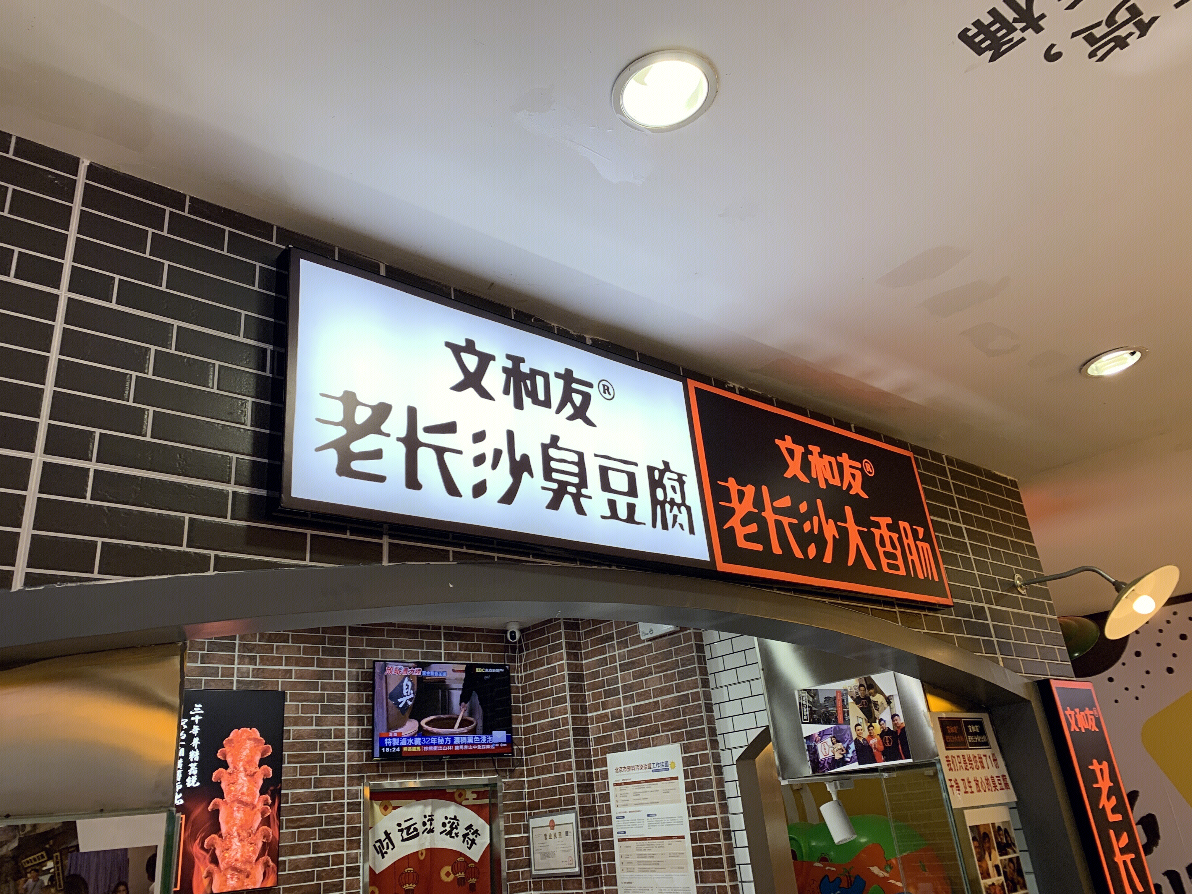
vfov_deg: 53.1
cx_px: 596
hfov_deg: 67.3
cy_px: 447
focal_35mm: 26
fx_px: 895
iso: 64
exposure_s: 1/100
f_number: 1.8
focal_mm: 4.25
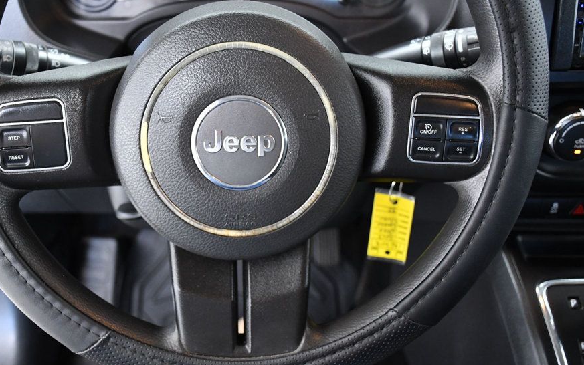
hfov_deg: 46.0
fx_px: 685
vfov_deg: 29.9
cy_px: 195
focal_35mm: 43
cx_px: 244
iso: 2500
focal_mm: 24
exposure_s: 1/80
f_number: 4.5
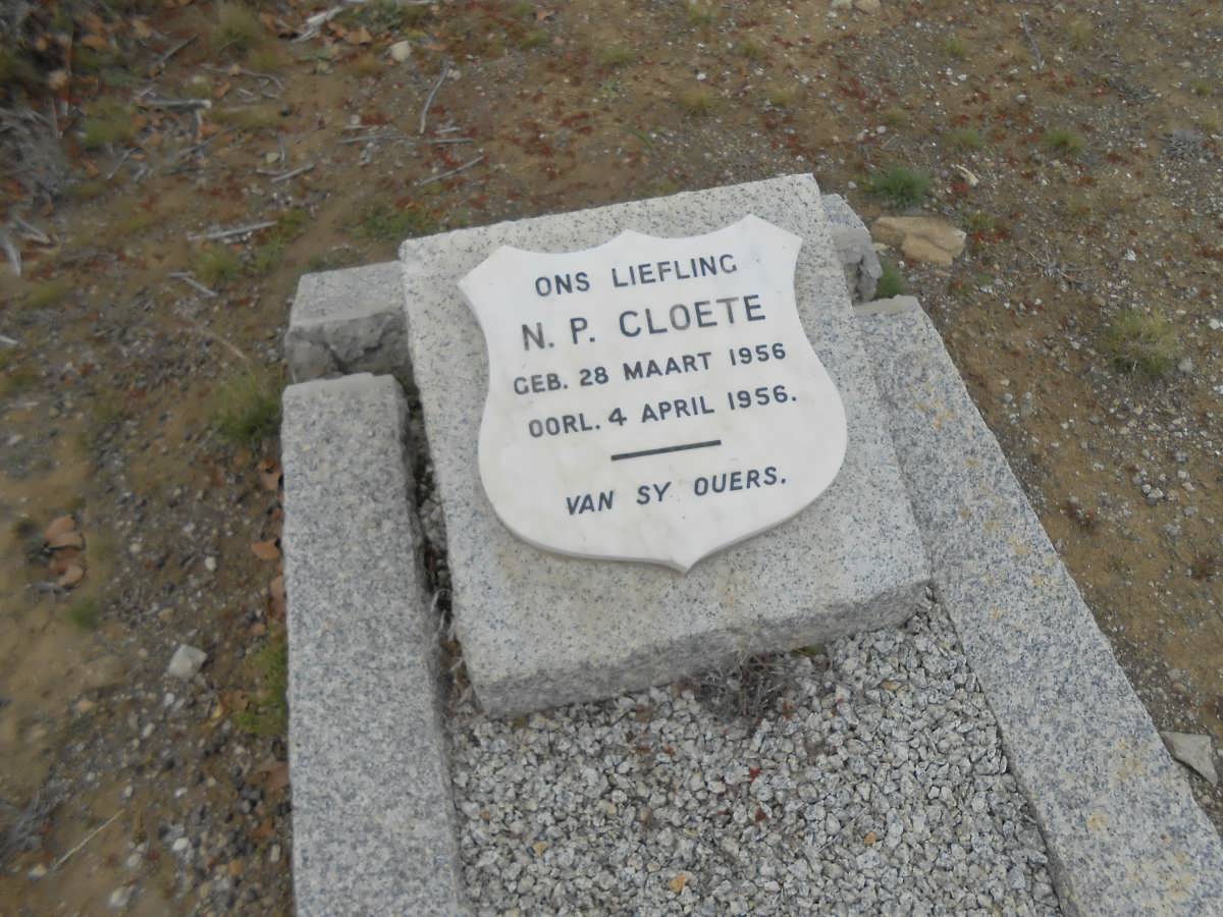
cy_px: 458
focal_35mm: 26
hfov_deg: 67.3
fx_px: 919
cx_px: 612
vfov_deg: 53.1
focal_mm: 4.6
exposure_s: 1/250
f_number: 3.5
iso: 80
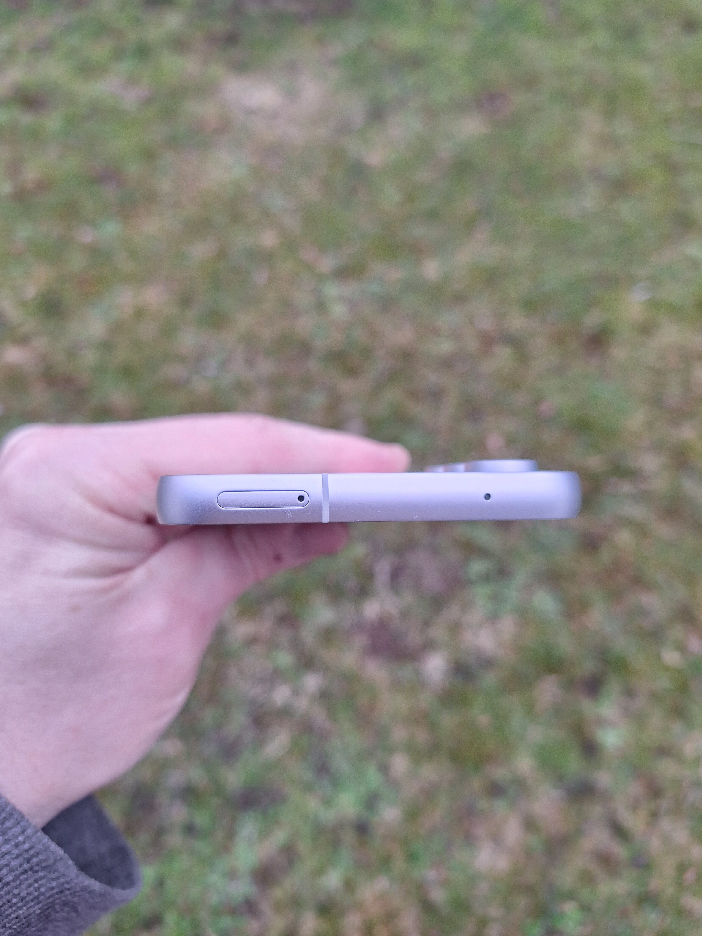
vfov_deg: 73.9
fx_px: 622
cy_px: 468
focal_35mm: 23
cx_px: 351
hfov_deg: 58.9
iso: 64
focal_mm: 5.54
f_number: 1.8
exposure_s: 1/100
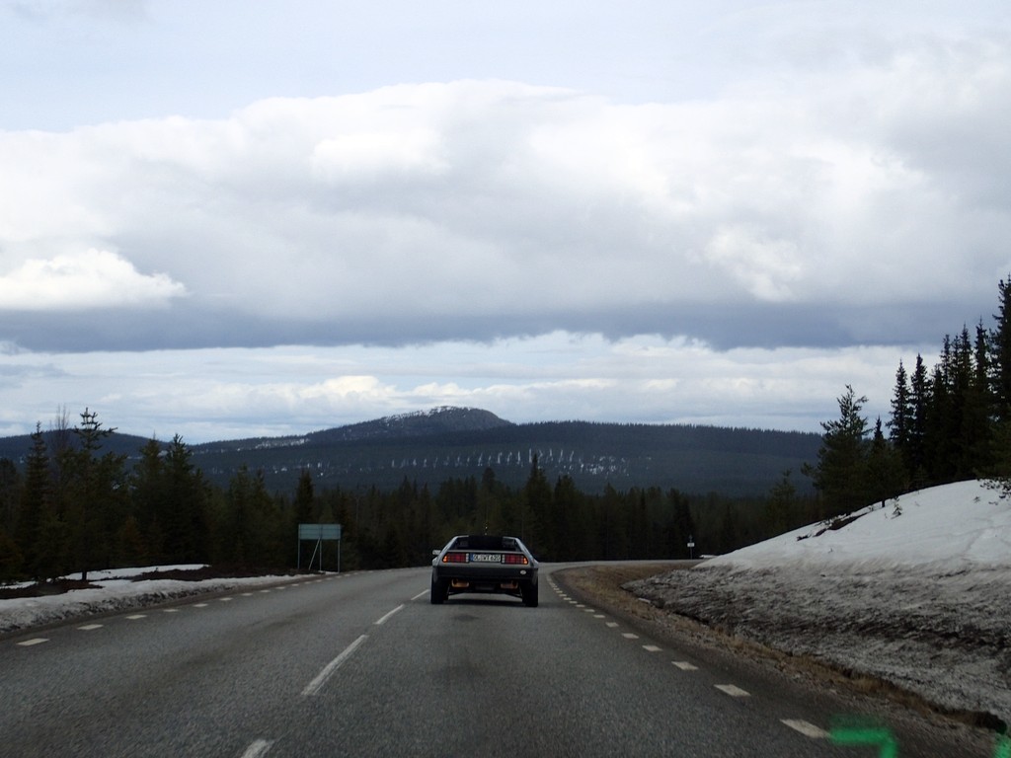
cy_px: 379
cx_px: 506
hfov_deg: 29.8
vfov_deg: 22.6
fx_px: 1898
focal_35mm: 65
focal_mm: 11.78
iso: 100
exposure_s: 1/320
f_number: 5
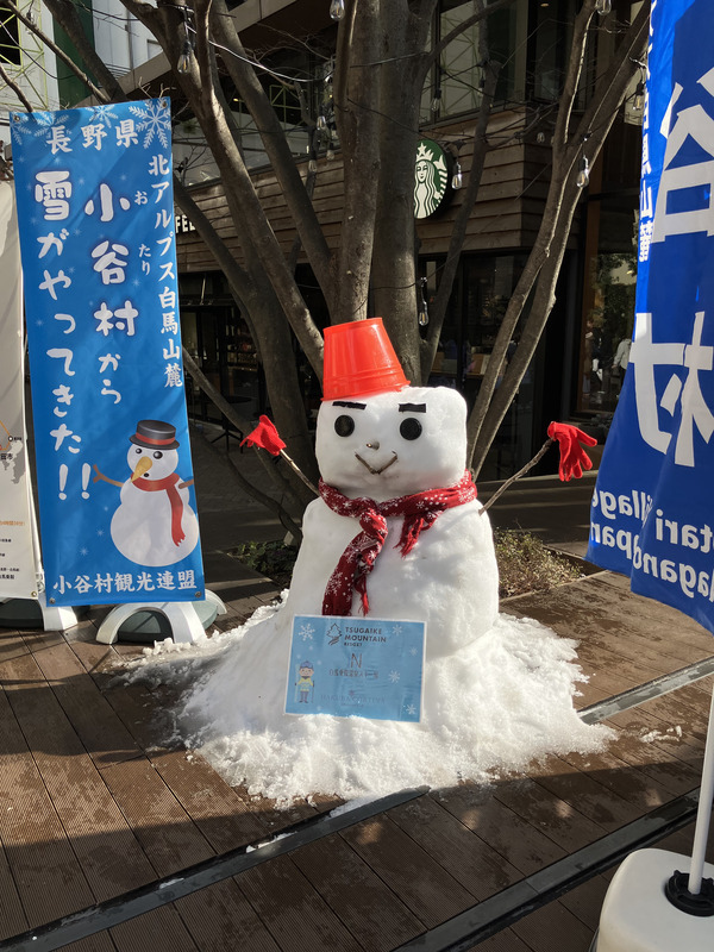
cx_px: 357
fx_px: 770
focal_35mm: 28
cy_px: 476
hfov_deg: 49.7
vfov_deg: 63.4
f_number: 1.8
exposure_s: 1/2208
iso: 32
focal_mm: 3.99
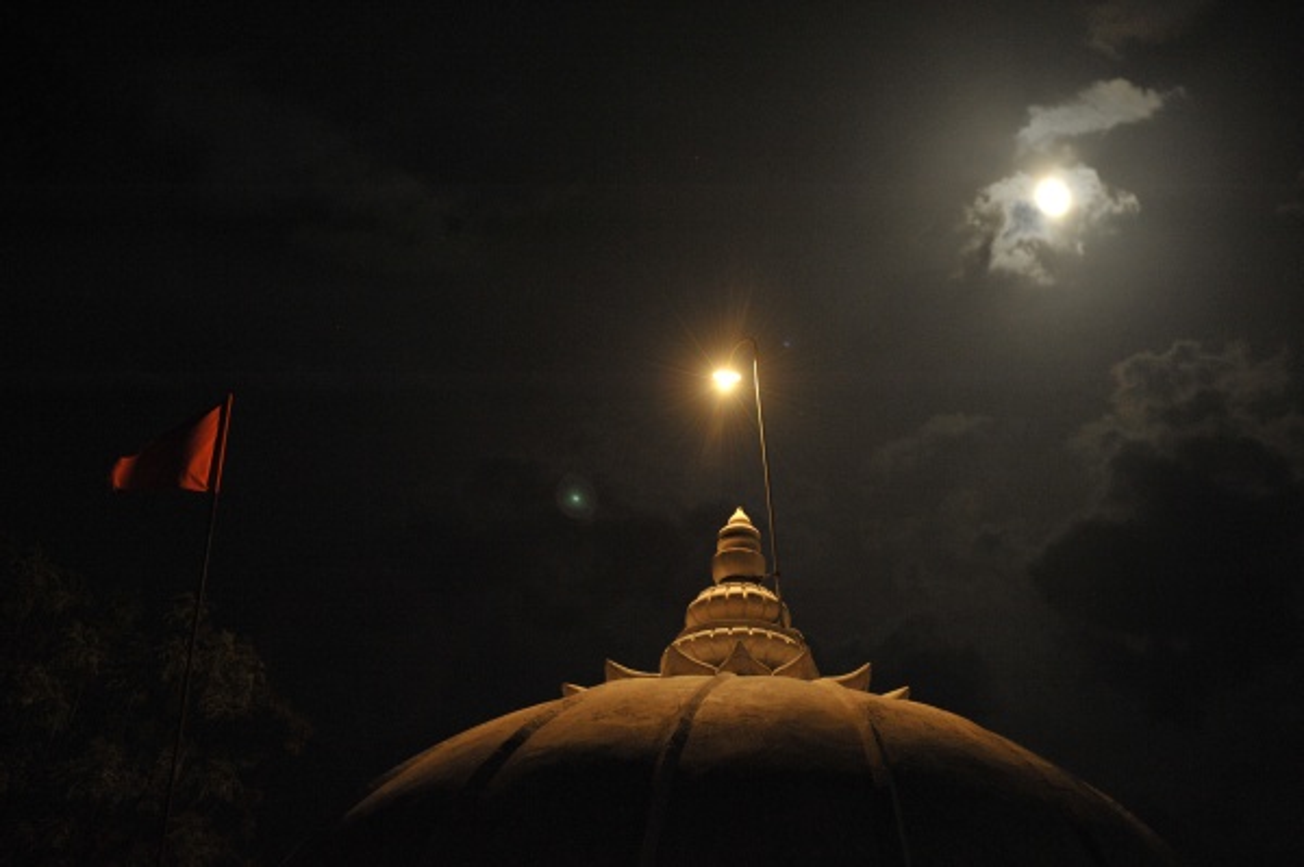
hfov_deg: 28.9
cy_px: 434
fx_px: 2533
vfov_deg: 19.4
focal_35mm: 70
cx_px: 652
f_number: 3.2
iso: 3200
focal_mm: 70
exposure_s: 1/30
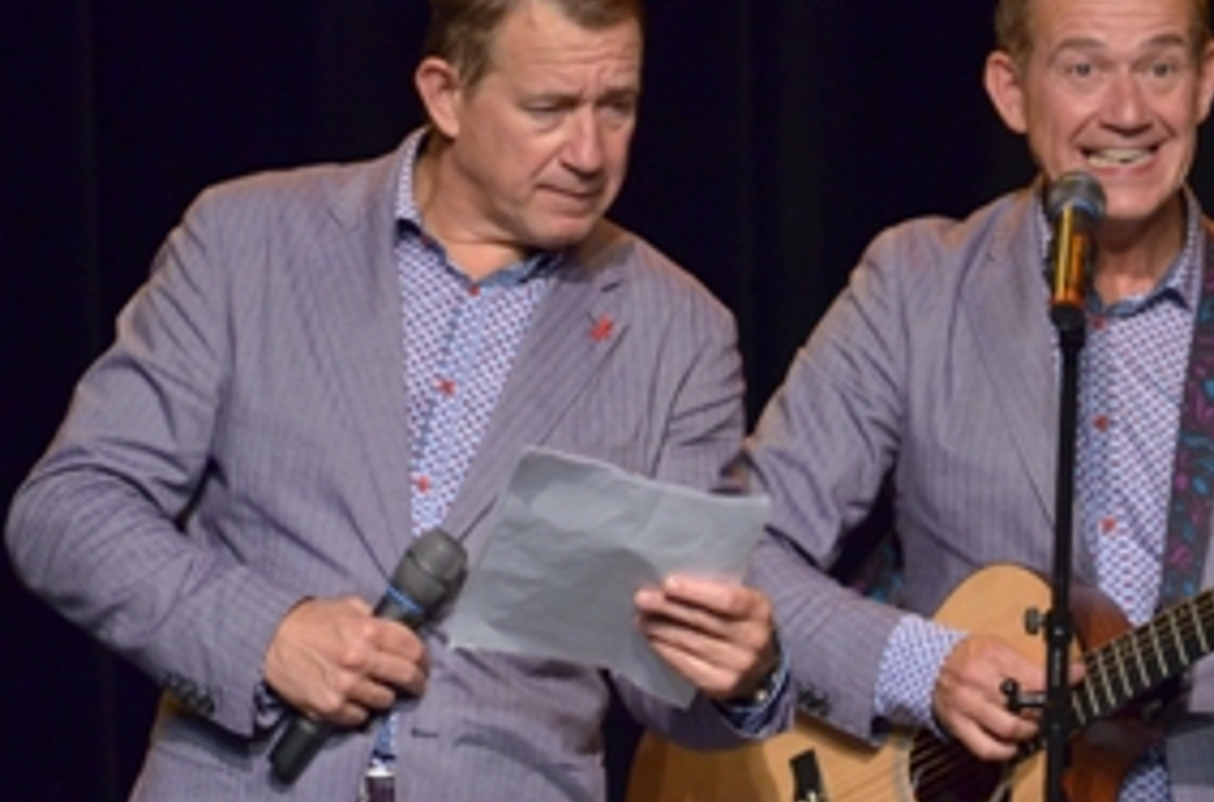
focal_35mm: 499
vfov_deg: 2.7
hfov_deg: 4.1
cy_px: 341
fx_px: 16780
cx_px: 704
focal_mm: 210
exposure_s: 1/200
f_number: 5.3
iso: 2500
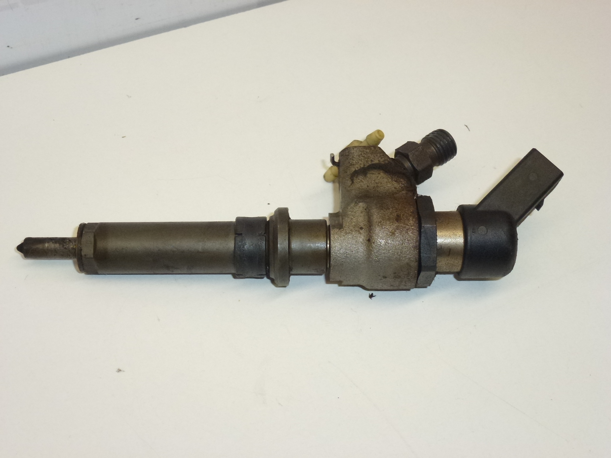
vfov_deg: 28.0
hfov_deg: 36.8
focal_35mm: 52
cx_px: 306
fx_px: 918
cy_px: 229
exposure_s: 1/320
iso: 400
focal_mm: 9.4
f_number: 4.3
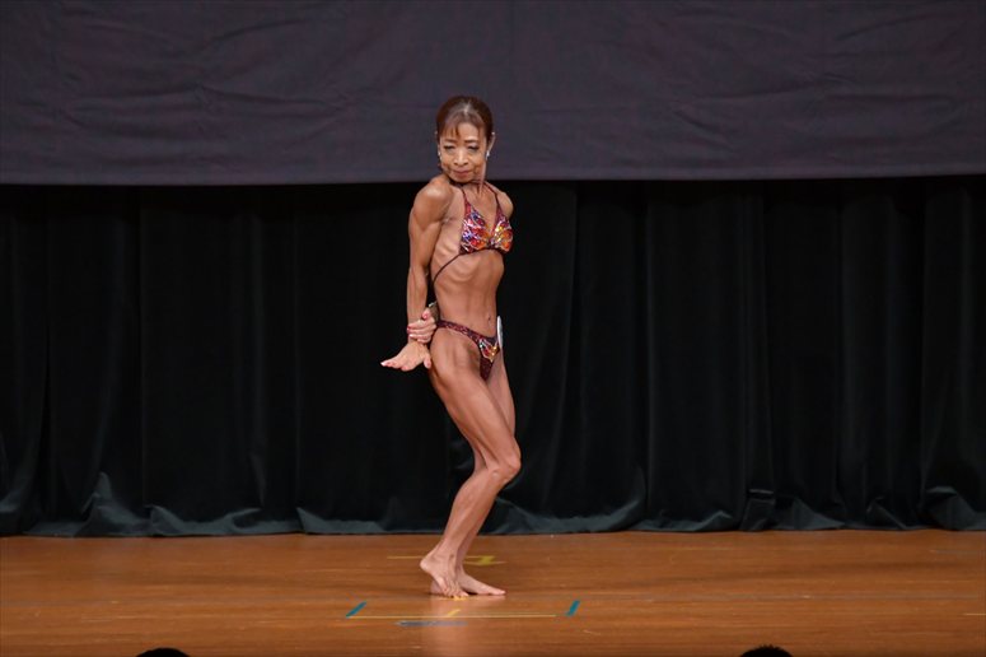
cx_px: 493
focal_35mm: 300
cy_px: 328
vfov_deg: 4.6
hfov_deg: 6.9
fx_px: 8213
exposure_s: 1/400
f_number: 5.6
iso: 4000
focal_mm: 200
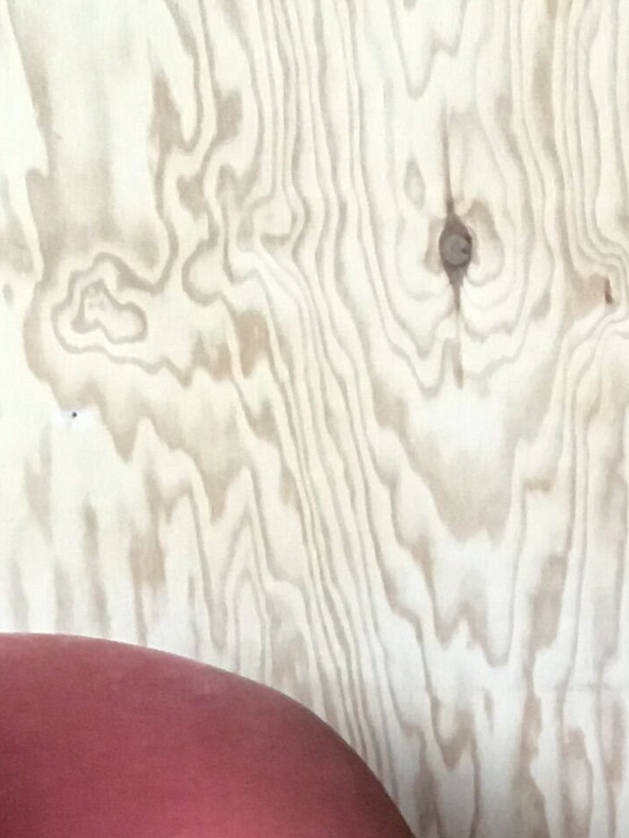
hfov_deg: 11.8
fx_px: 2981
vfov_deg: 14.3
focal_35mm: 123
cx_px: 732
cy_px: 1471
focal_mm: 4.15
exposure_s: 1/33
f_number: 2.2
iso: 160
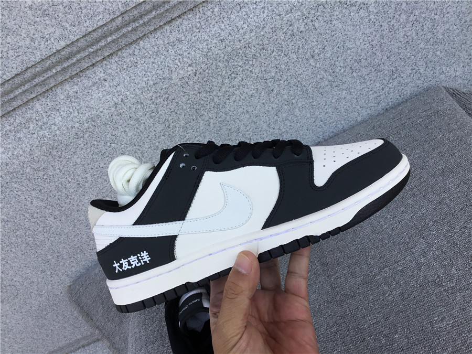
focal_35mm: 31
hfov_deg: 58.4
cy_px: 177
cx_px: 236
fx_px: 423
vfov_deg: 45.4
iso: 25
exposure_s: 1/420
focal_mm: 3.3
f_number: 2.4
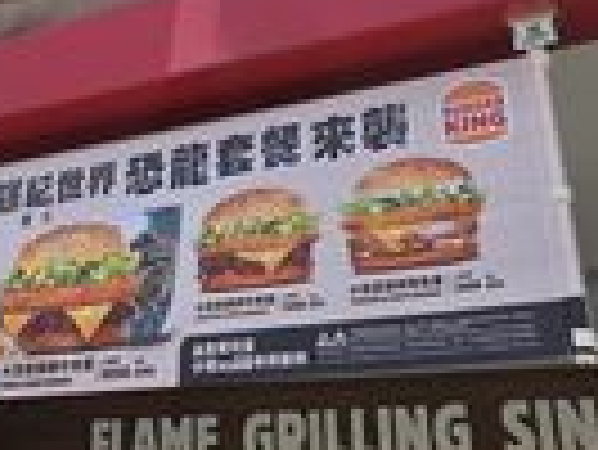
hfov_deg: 26.3
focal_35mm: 69
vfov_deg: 20.3
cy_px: -58
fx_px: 1193
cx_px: -31
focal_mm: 5.4
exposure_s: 1/2140
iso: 80
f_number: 1.8
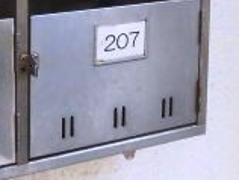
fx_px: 671
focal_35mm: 97
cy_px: -51
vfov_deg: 14.7
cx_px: -9
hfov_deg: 19.5
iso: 160
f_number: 3.1
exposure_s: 1/60
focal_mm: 4.3
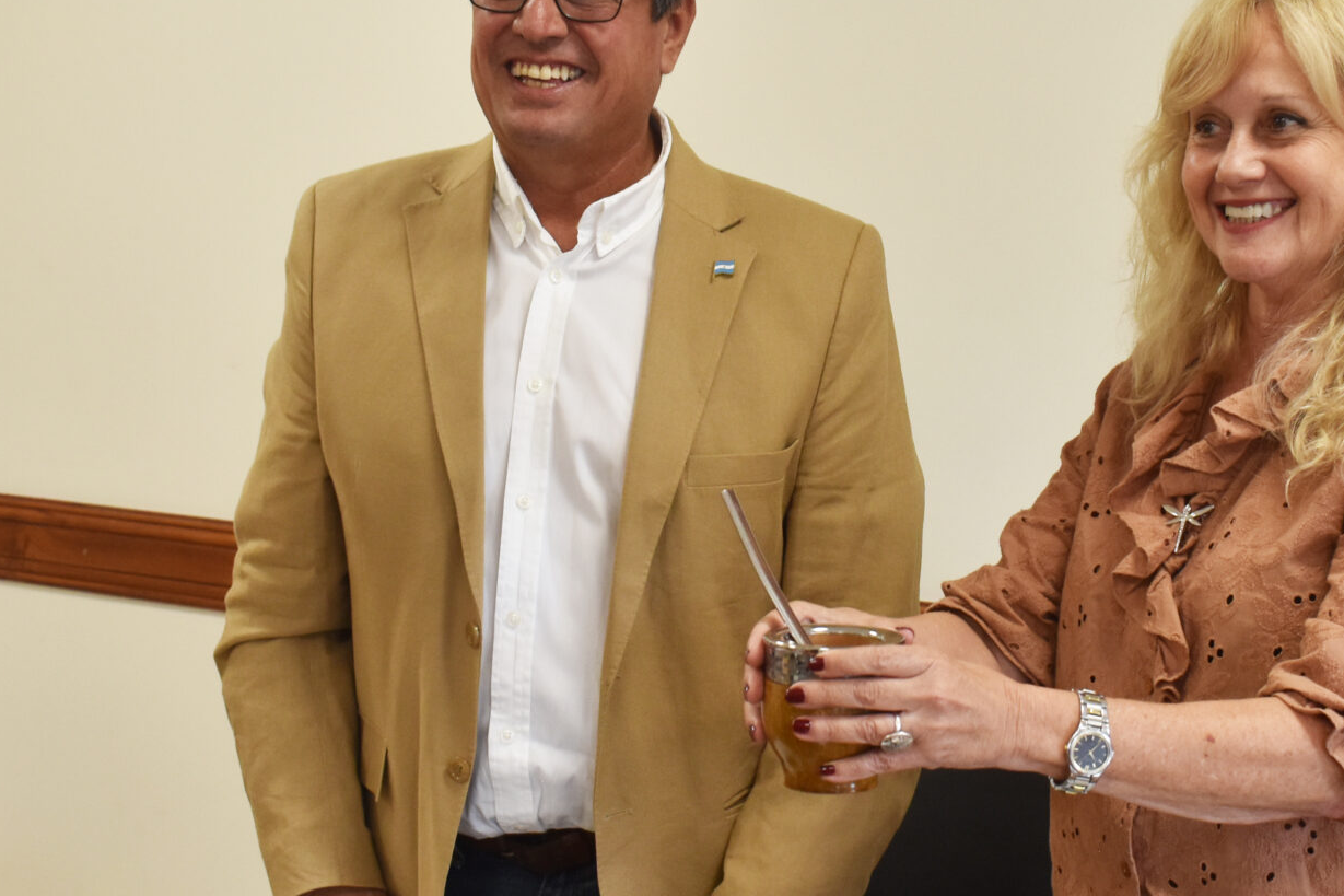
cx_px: 870
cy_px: 403
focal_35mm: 75
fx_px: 2799
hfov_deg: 26.9
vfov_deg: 18.2
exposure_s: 1/60
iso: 450
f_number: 5
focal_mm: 24
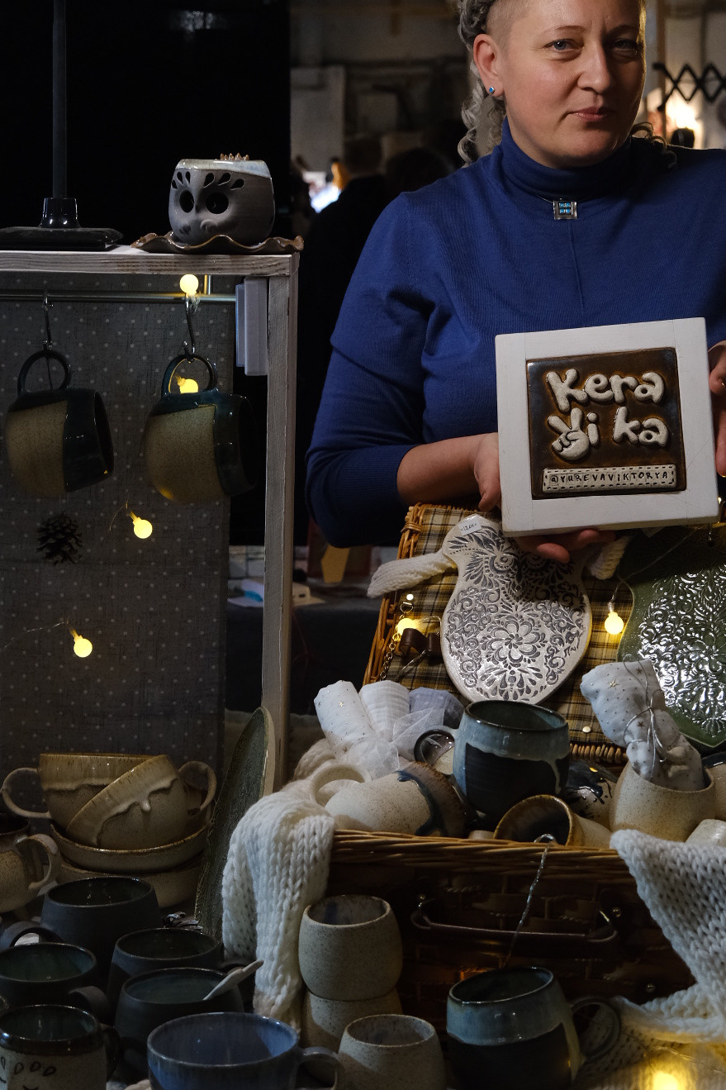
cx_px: 317
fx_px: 1997
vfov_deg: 30.3
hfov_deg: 20.6
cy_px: 375
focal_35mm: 66
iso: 1600
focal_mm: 32.5
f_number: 4
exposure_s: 1/125
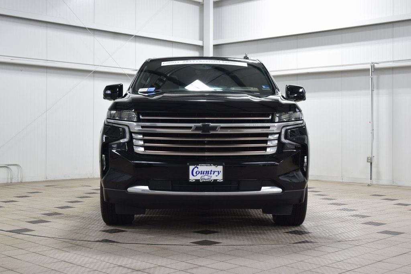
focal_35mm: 52
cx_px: 206
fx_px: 599
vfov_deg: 25.8
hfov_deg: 37.8
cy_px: 137
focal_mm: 35
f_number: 6.3
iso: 500
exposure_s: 1/15
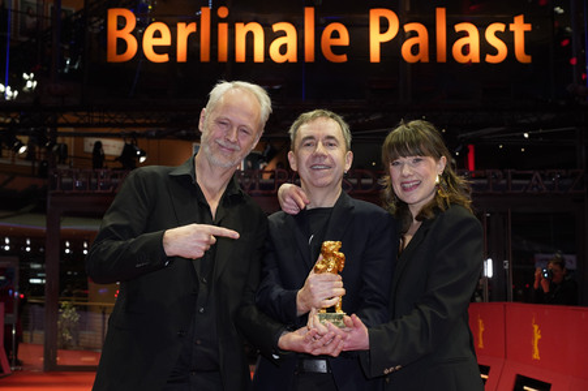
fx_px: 914
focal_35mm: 56
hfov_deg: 35.7
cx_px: 294
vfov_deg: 24.2
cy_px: 196
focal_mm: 56
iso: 1250
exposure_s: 1/160
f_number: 6.3
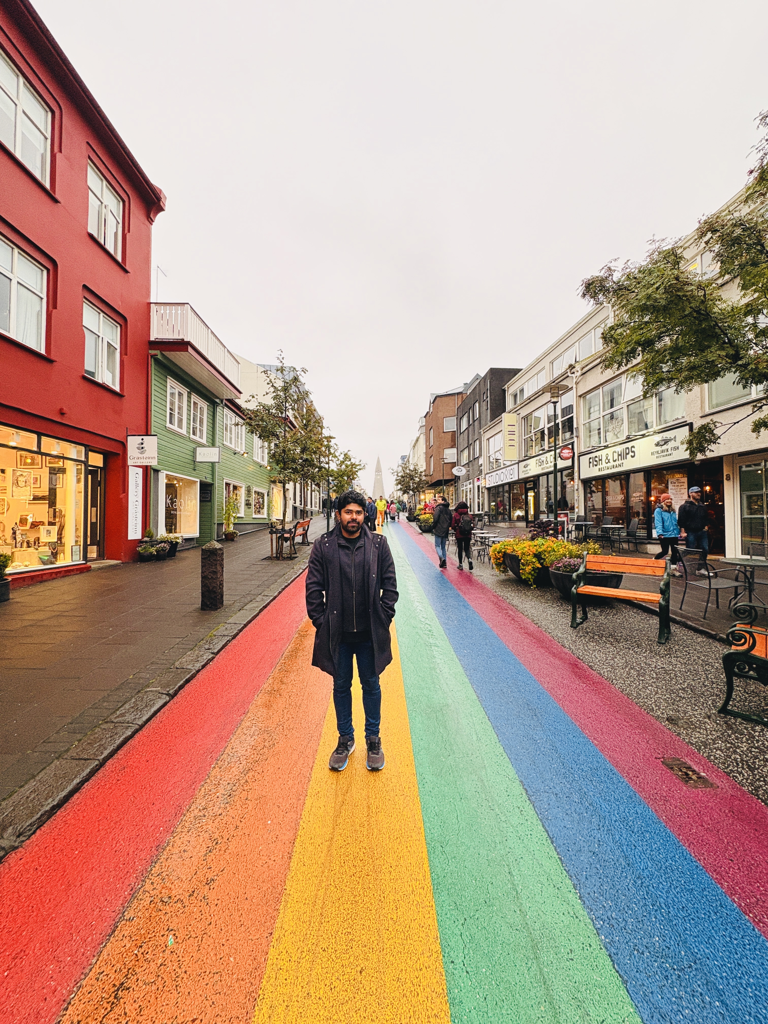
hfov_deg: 85.7
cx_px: 384
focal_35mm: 14
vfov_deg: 102.1
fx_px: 414
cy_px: 512
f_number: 2.2
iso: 80
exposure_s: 1/100
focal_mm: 2.22
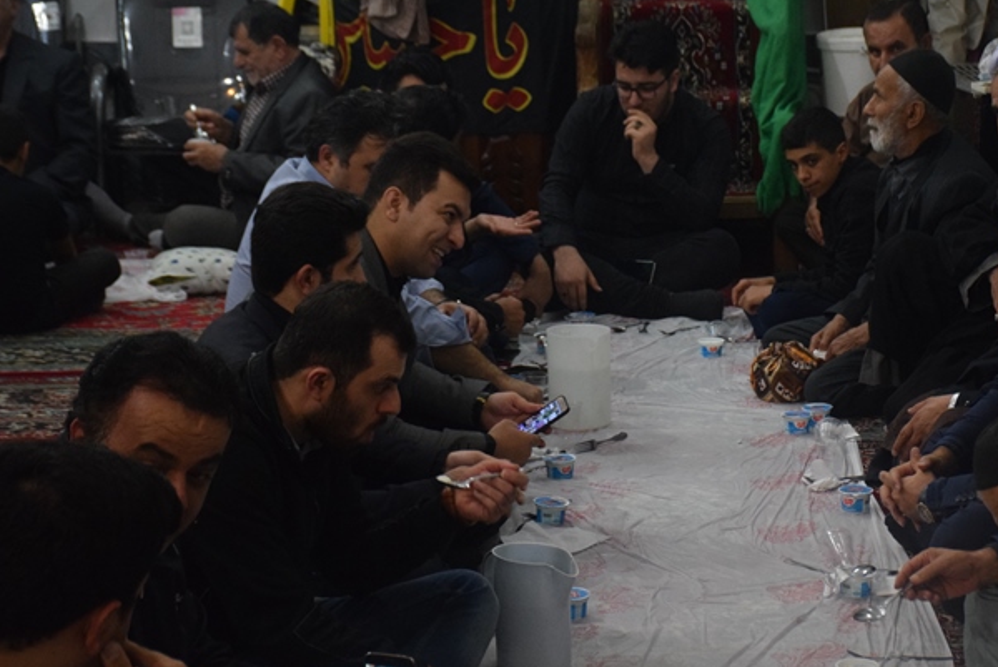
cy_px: 350
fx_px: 2774
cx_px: 664
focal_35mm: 100
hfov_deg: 20.3
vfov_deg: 13.7
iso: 2500
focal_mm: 50
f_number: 4.8
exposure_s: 1/125
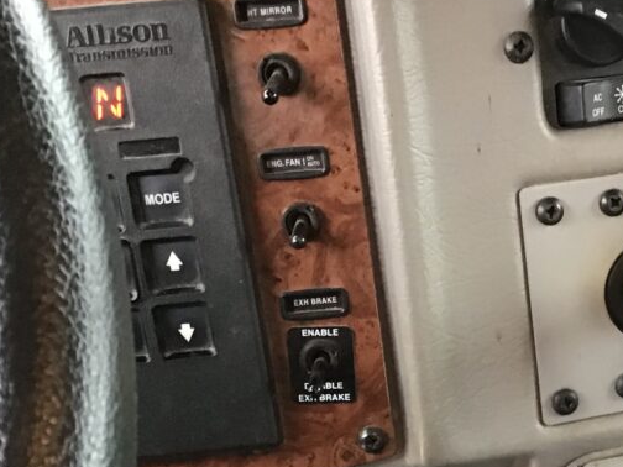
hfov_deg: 26.2
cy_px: 425
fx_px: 1296
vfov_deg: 20.0
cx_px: 553
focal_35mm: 72
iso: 250
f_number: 2.4
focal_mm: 3.3
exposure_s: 1/33
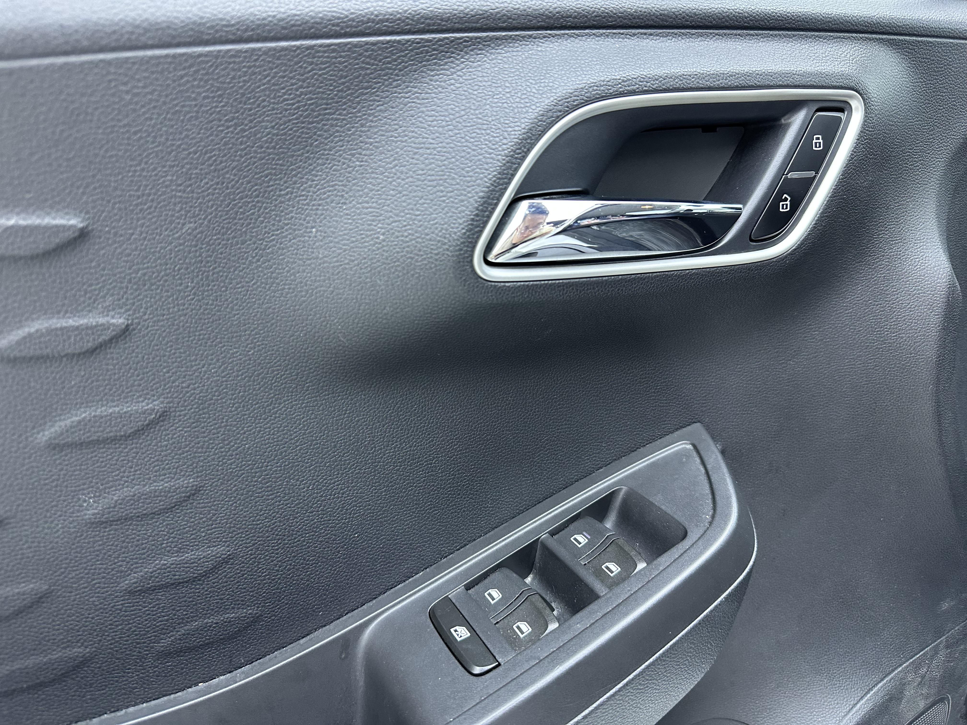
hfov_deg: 71.6
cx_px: 484
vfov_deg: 56.8
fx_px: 670
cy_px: 362
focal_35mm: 24
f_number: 1.78
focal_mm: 6.86
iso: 320
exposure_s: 1/60
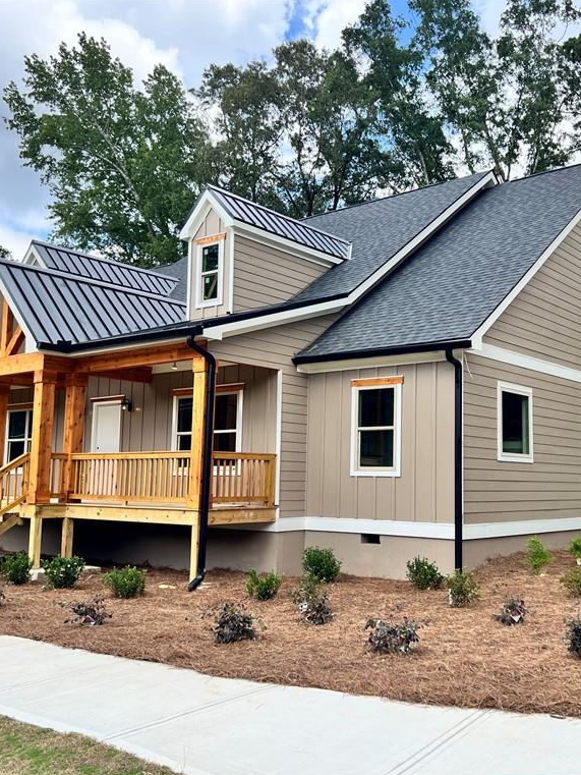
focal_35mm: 35
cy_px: 387
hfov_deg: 40.5
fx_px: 783
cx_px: 356
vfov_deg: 52.6
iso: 50
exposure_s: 1/1171
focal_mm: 5.7
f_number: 1.5
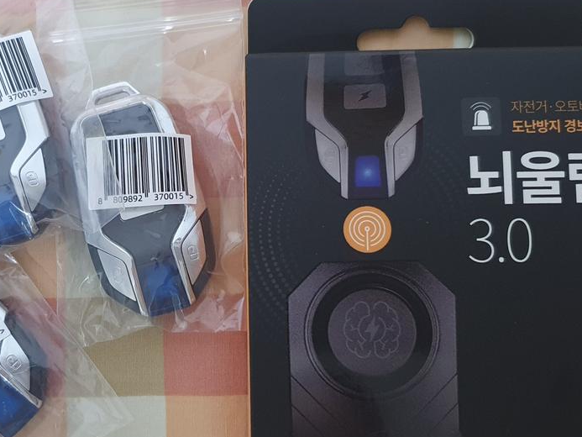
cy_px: 221
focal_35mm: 48
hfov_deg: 39.2
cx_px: 191
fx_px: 807
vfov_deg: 30.3
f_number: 1.5
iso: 320
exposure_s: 1/40
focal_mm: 4.32
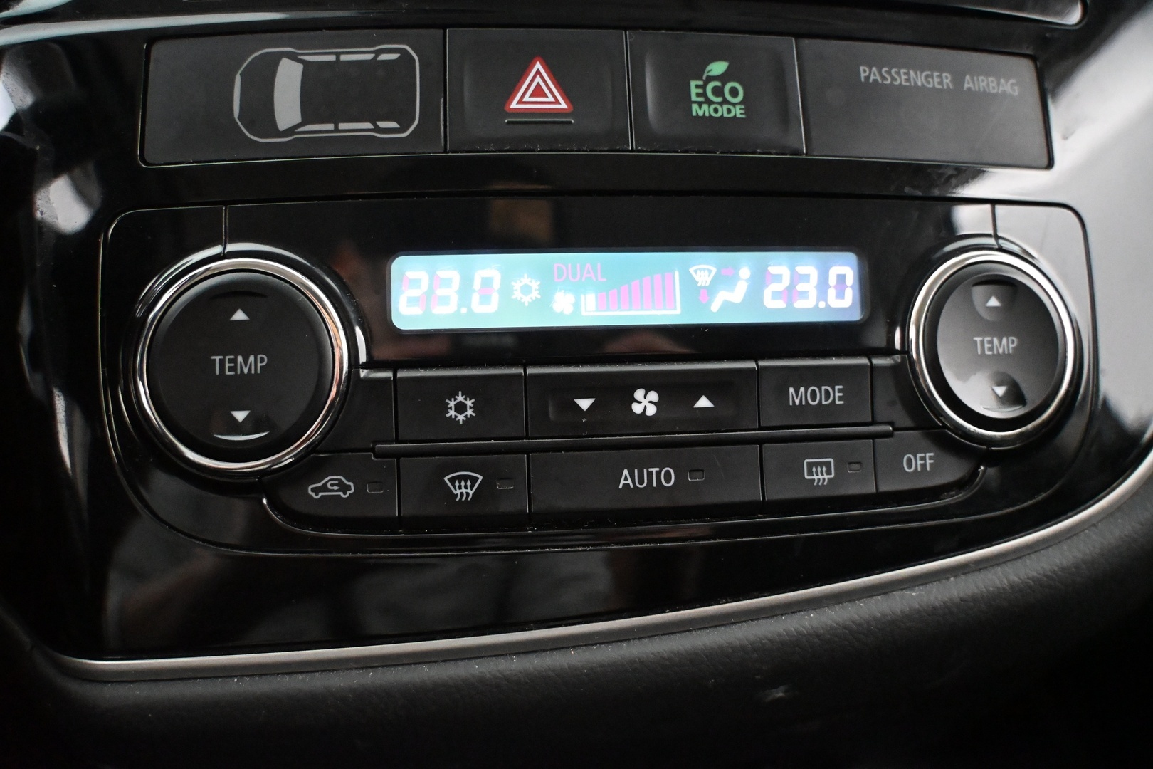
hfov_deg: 43.0
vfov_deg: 29.4
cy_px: 384
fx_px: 1465
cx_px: 576
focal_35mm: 46
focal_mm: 30.5
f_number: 4.8
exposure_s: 1/60
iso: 9000
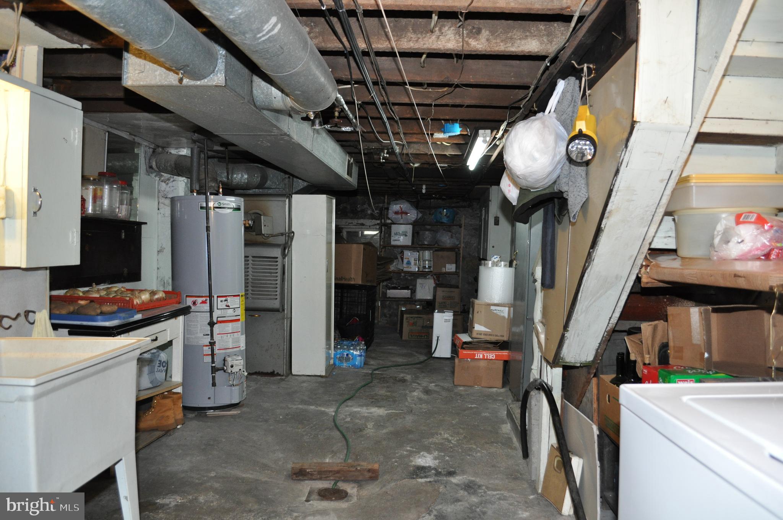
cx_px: 392
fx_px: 586
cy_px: 260
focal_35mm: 27
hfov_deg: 67.4
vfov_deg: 47.8
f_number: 4
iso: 800
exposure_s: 1/60
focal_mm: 18
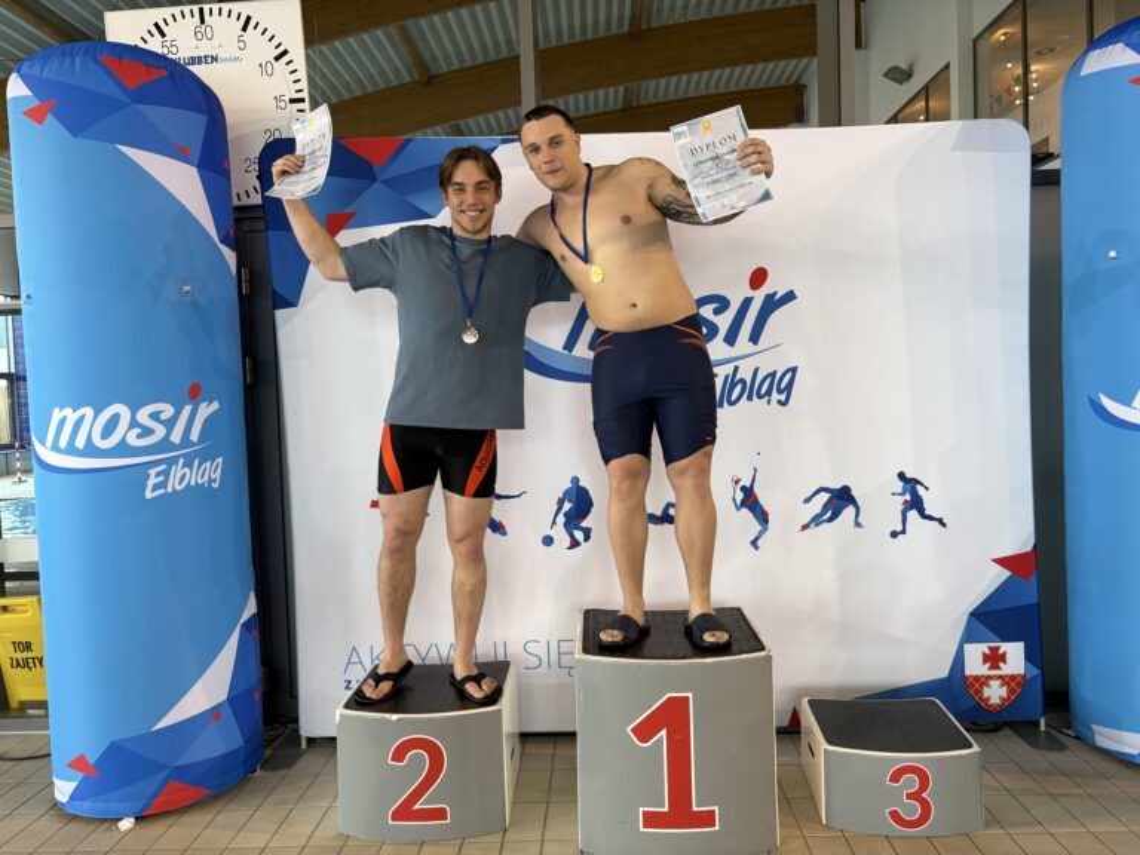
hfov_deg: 67.3
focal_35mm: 26
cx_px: 570
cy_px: 428
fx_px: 856
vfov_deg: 53.1
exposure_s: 1/50
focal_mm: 5.96
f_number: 1.6
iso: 160
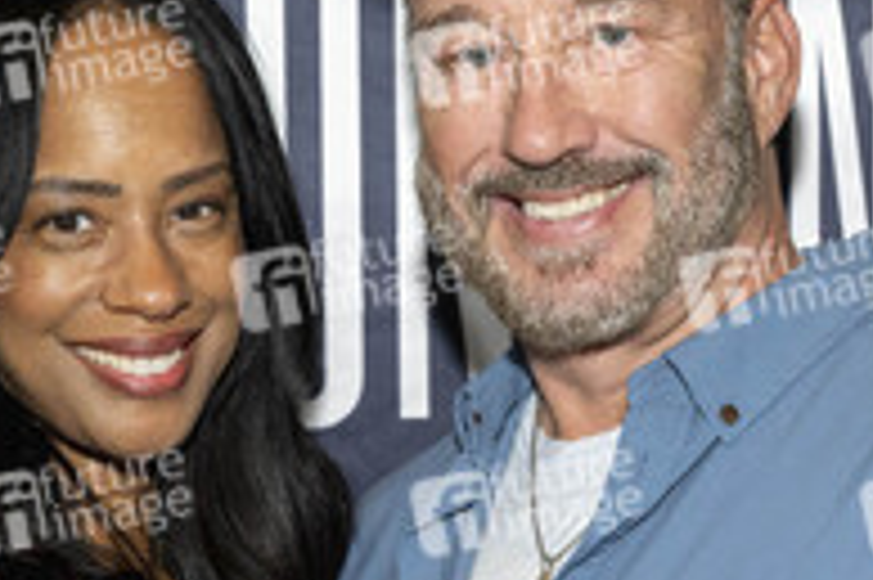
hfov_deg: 15.8
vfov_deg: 10.5
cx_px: 407
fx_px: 3150
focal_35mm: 130
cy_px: 391
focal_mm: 56
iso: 800
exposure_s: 1/200
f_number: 5.6
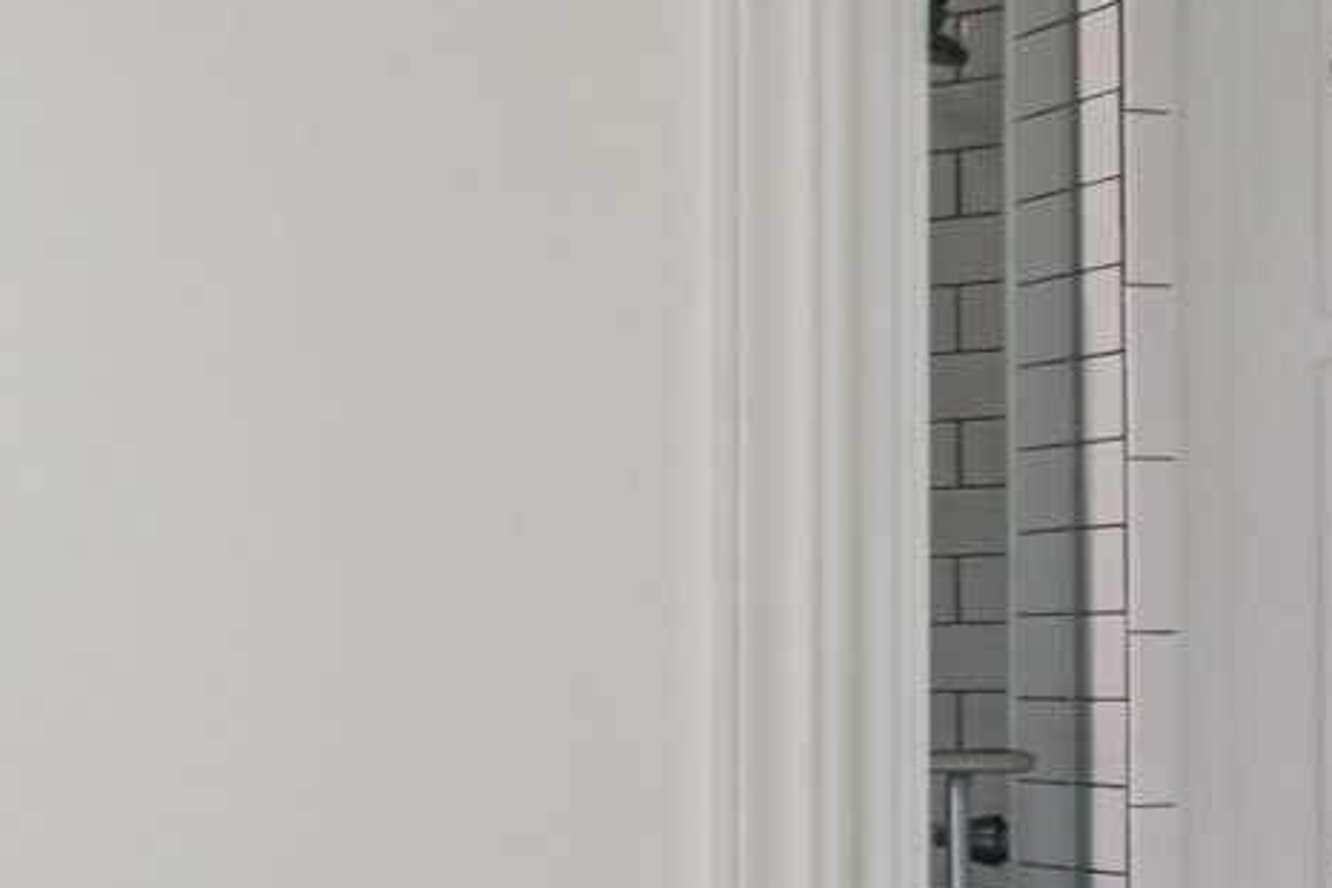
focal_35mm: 66
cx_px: -622
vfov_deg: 20.4
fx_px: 2442
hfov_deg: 24.4
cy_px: 703
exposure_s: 1/50
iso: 200
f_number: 6.3
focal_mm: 10
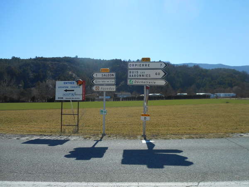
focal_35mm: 29
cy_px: 94
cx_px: 124
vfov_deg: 48.2
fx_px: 209
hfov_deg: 61.7
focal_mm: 5.2
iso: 80
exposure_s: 1/800
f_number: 4
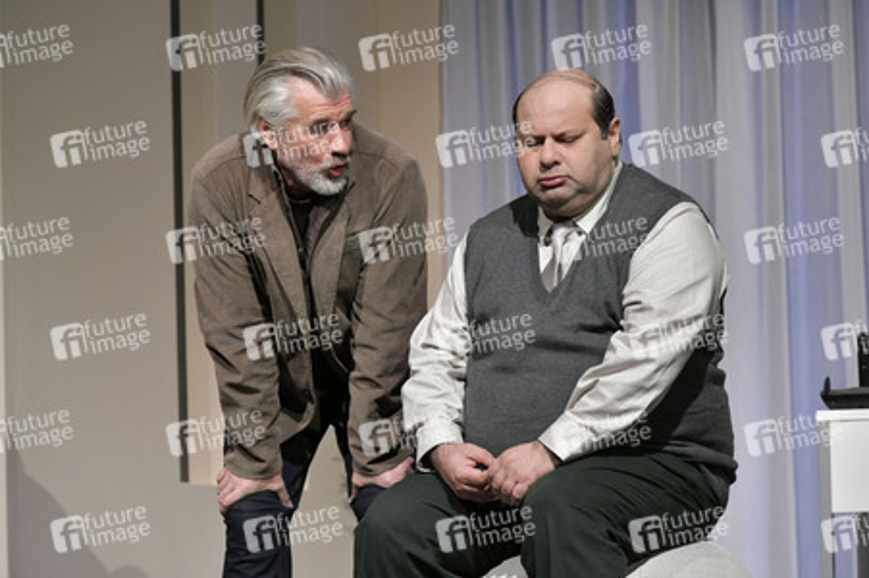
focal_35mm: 170
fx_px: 4100
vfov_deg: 8.1
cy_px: 289
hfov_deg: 12.1
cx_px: 434
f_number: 6.3
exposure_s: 1/250
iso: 2500
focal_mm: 170
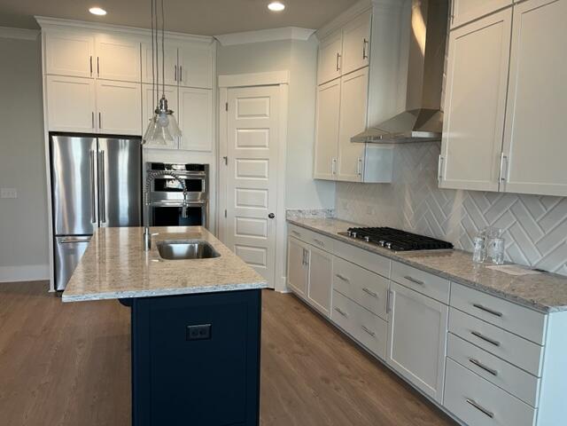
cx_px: 284
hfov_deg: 67.3
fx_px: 426
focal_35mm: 26
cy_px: 213
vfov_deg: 53.1
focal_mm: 5.1
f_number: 1.6
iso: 80
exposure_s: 1/60
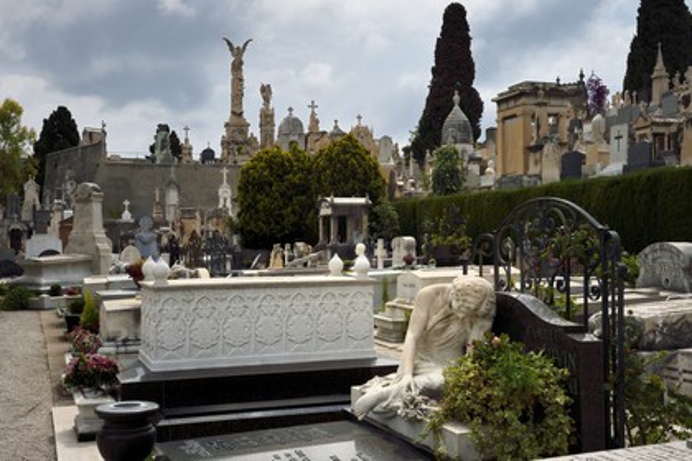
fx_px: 846
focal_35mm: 44
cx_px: 346
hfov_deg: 44.5
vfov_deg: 30.5
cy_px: 230
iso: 200
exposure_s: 1/200
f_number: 14
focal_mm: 44
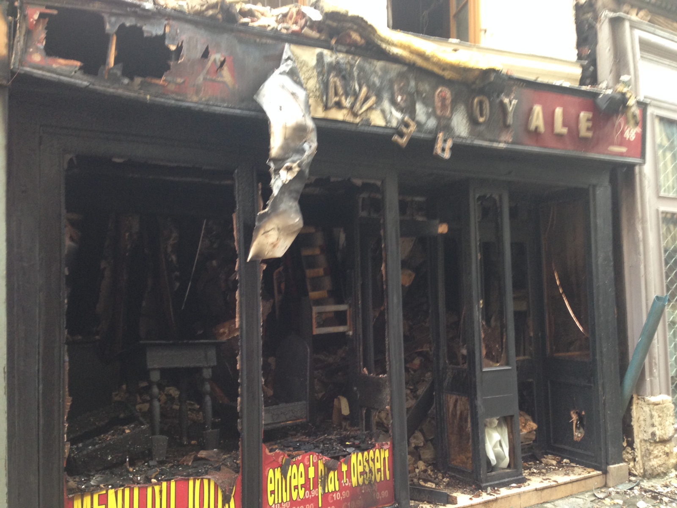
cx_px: 338
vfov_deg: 42.9
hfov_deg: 55.4
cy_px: 254
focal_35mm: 33
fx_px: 645
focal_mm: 4.12
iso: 160
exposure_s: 1/20
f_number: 2.4
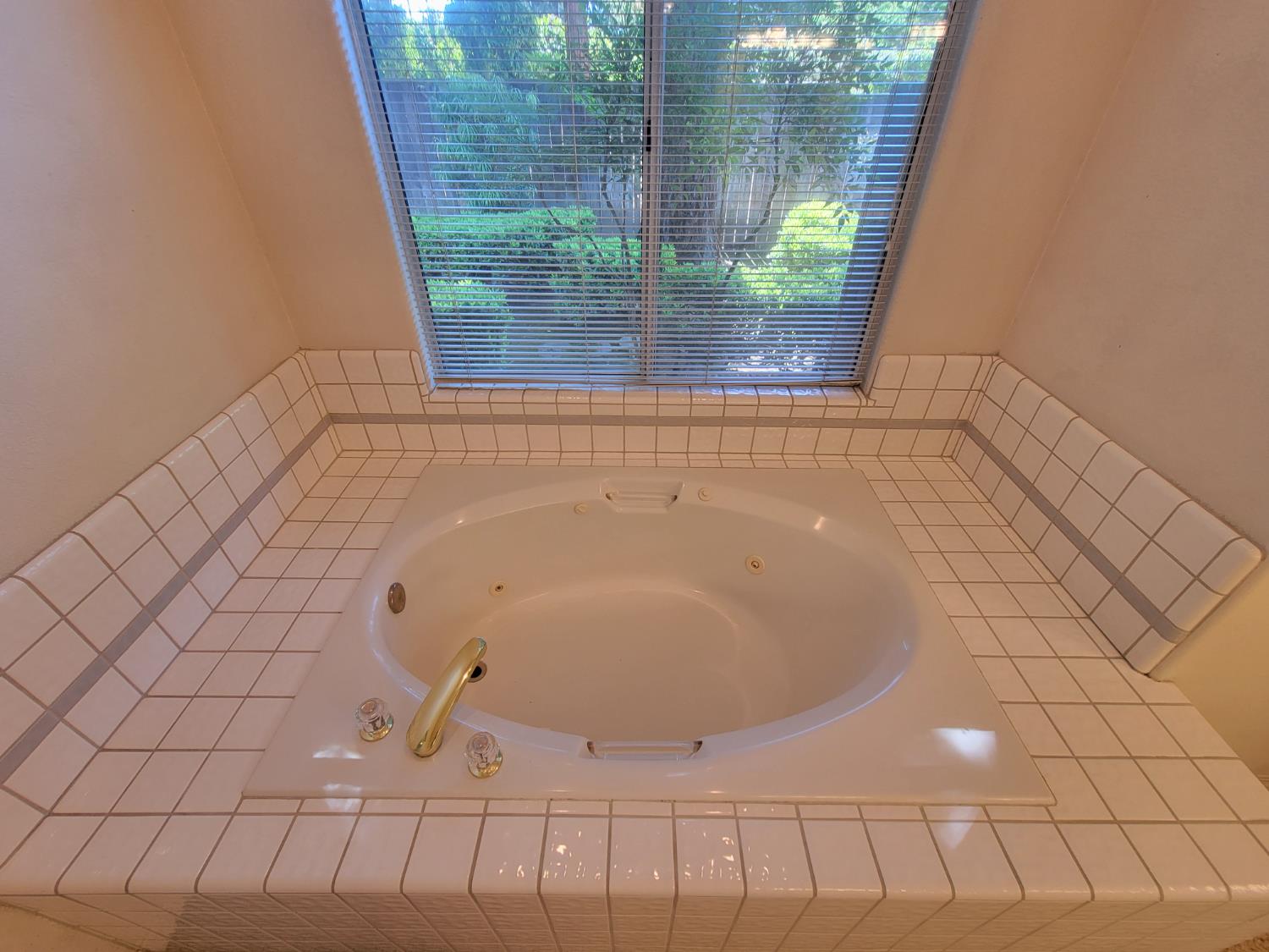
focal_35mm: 13
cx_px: 634
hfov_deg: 106.2
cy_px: 476
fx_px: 477
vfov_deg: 89.9
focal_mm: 2.2
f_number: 2.2
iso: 100
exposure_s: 1/60
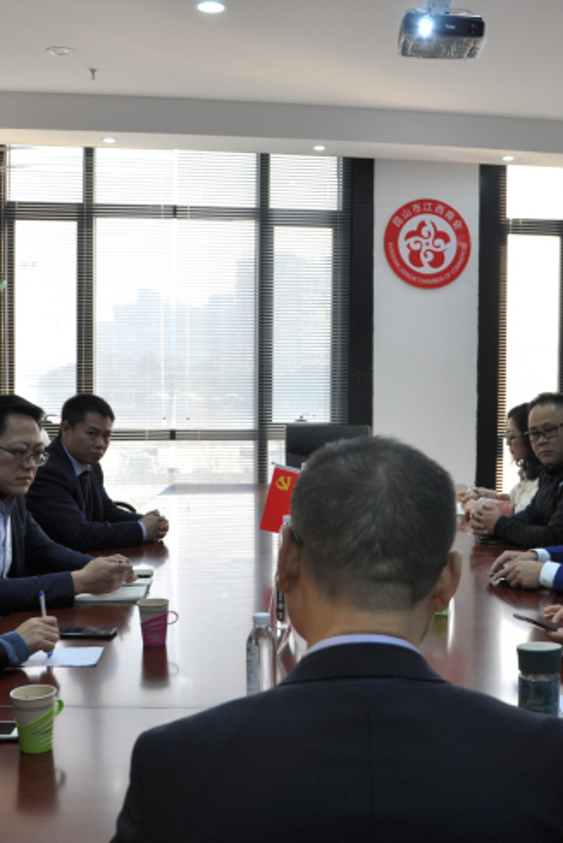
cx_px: 368
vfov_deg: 44.5
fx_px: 1031
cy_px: 445
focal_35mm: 44
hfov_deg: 30.3
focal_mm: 18
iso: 200
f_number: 3.5
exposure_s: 1/40
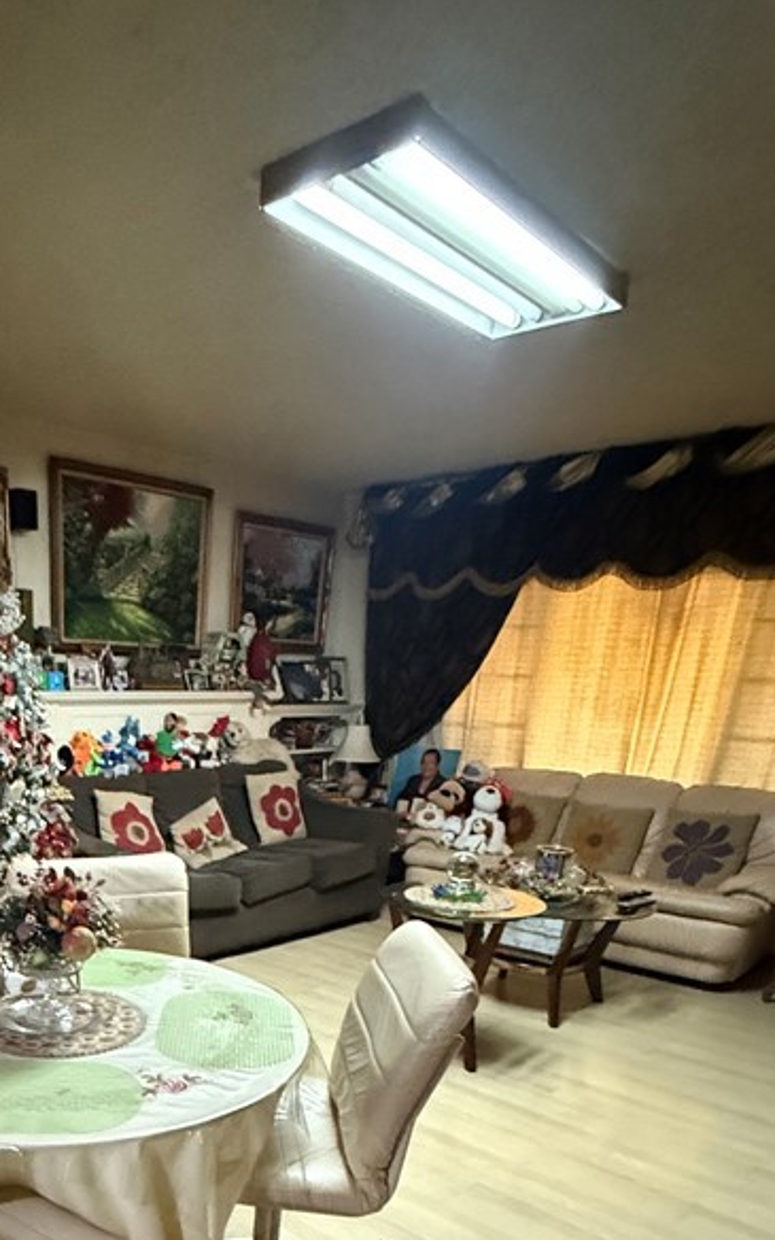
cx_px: 155
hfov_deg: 45.2
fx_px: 879
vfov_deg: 62.5
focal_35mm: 26
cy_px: 1045
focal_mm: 2.22
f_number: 2.2
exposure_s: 1/60
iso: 1250
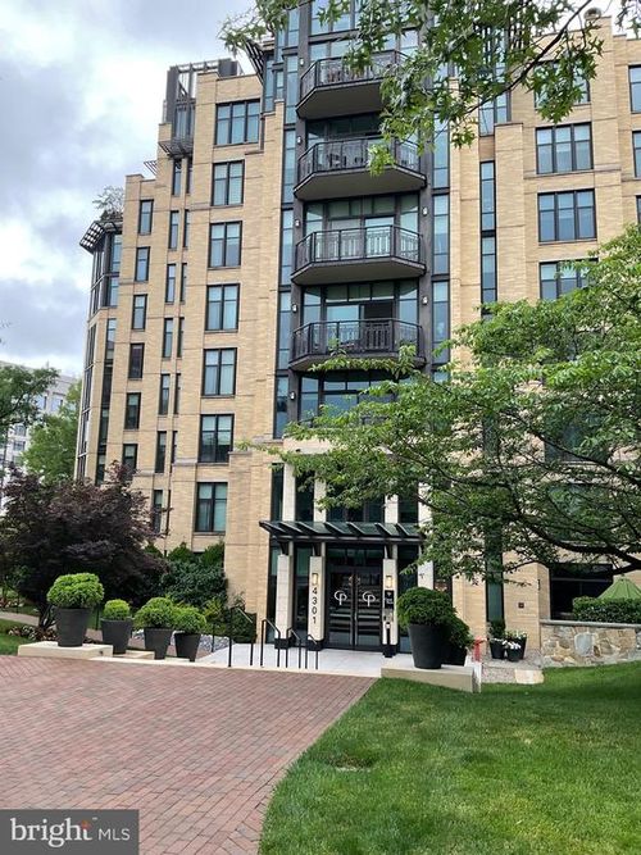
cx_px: 320
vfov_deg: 61.7
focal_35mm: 29
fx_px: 716
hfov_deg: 48.2
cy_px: 428
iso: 16
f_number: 1.8
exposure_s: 1/225
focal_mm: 3
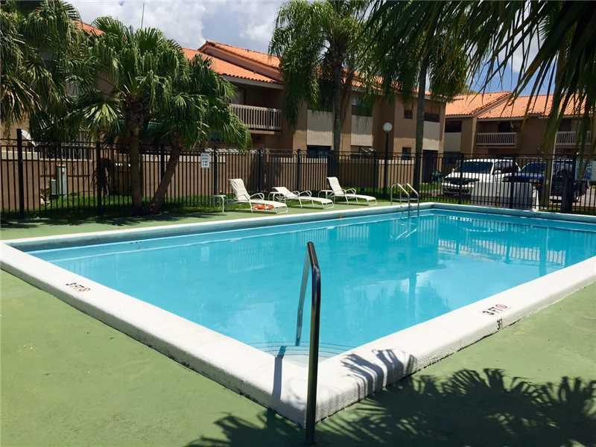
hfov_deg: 61.7
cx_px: 298
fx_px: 499
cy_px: 224
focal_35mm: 29
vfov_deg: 48.2
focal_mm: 4.15
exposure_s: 1/5650
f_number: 2.2
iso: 32
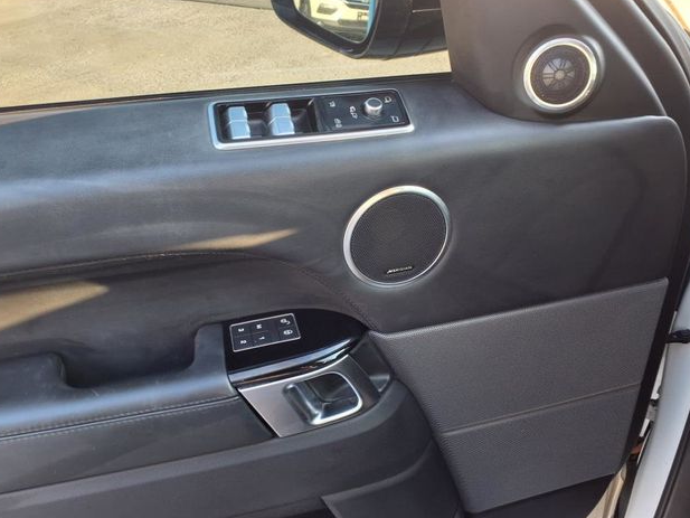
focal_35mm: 28
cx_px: 342
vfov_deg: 49.8
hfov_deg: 63.4
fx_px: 558
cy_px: 258
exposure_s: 1/60.2
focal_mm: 3.58
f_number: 1.9
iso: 40
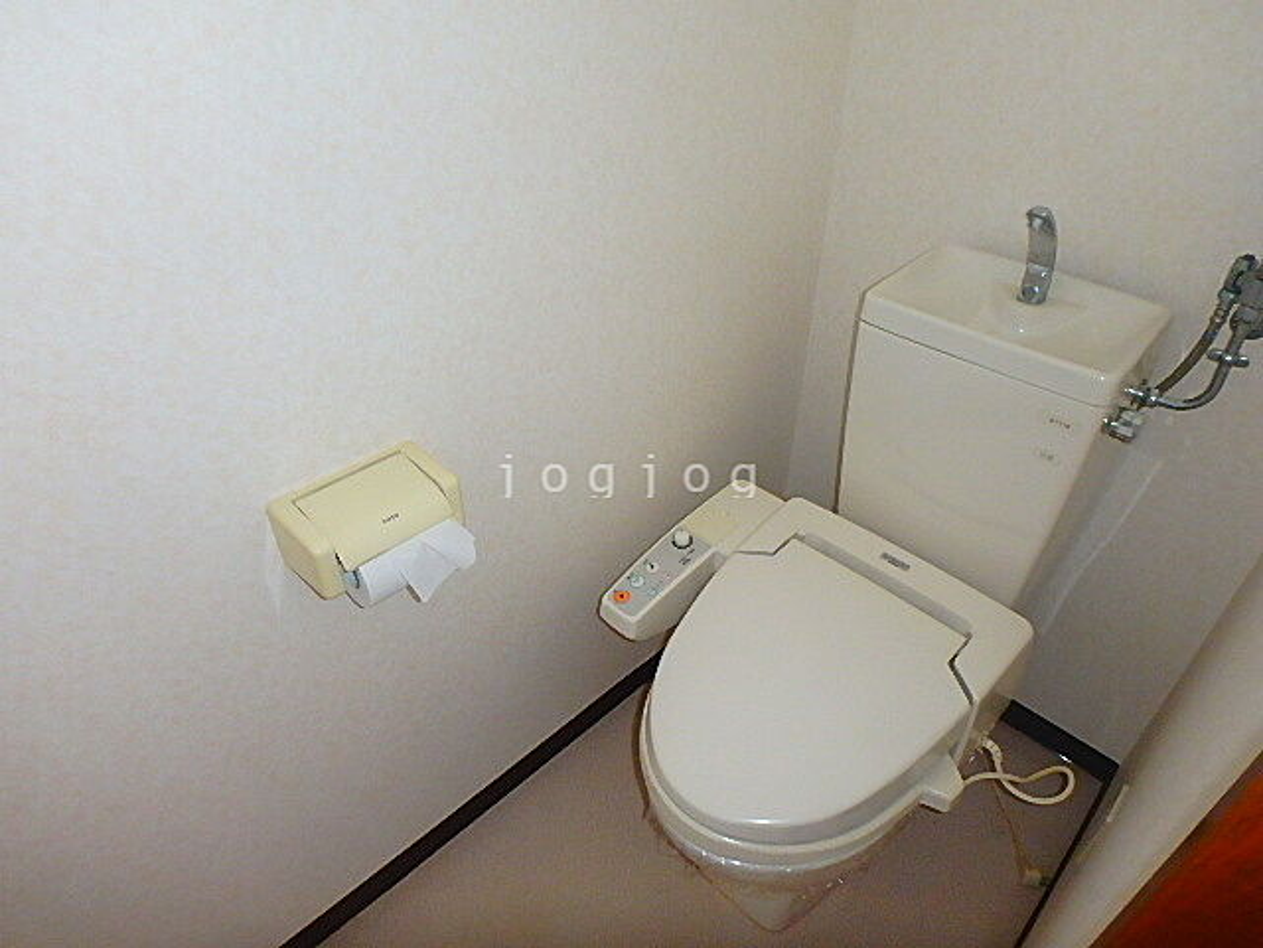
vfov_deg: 63.4
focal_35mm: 21
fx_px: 766
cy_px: 474
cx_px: 632
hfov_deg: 79.0
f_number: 3.5
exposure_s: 1/30
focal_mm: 3.7
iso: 400
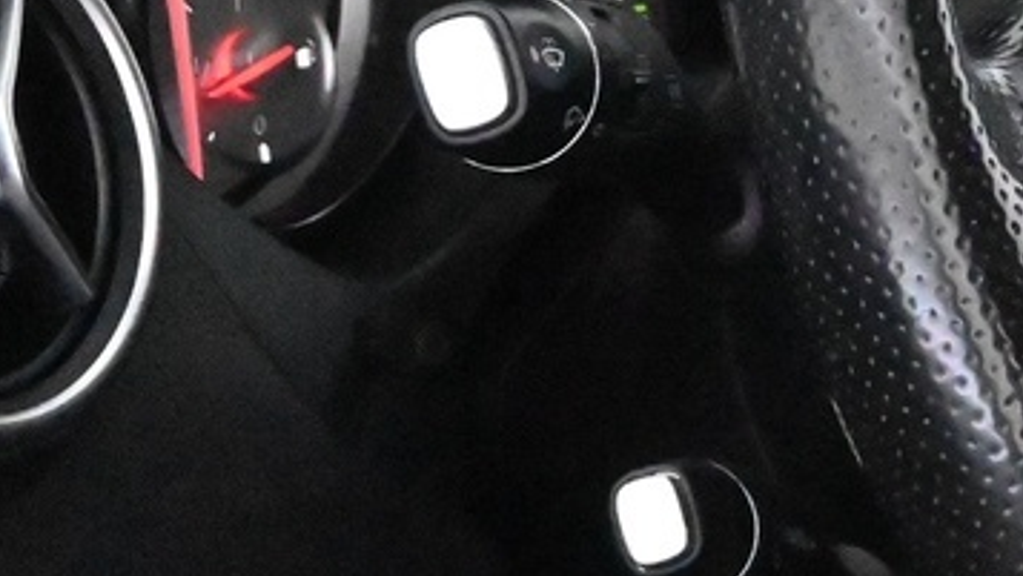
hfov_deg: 6.3
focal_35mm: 335
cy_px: -3
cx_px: 1880
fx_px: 9099
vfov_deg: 3.6
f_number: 6
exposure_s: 1/80
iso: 20000
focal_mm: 47
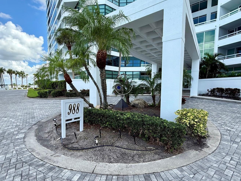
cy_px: 96
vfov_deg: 74.6
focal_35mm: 17
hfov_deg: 91.0
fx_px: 118
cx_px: 123
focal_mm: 2.22
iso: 50
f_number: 2.2
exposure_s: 1/445
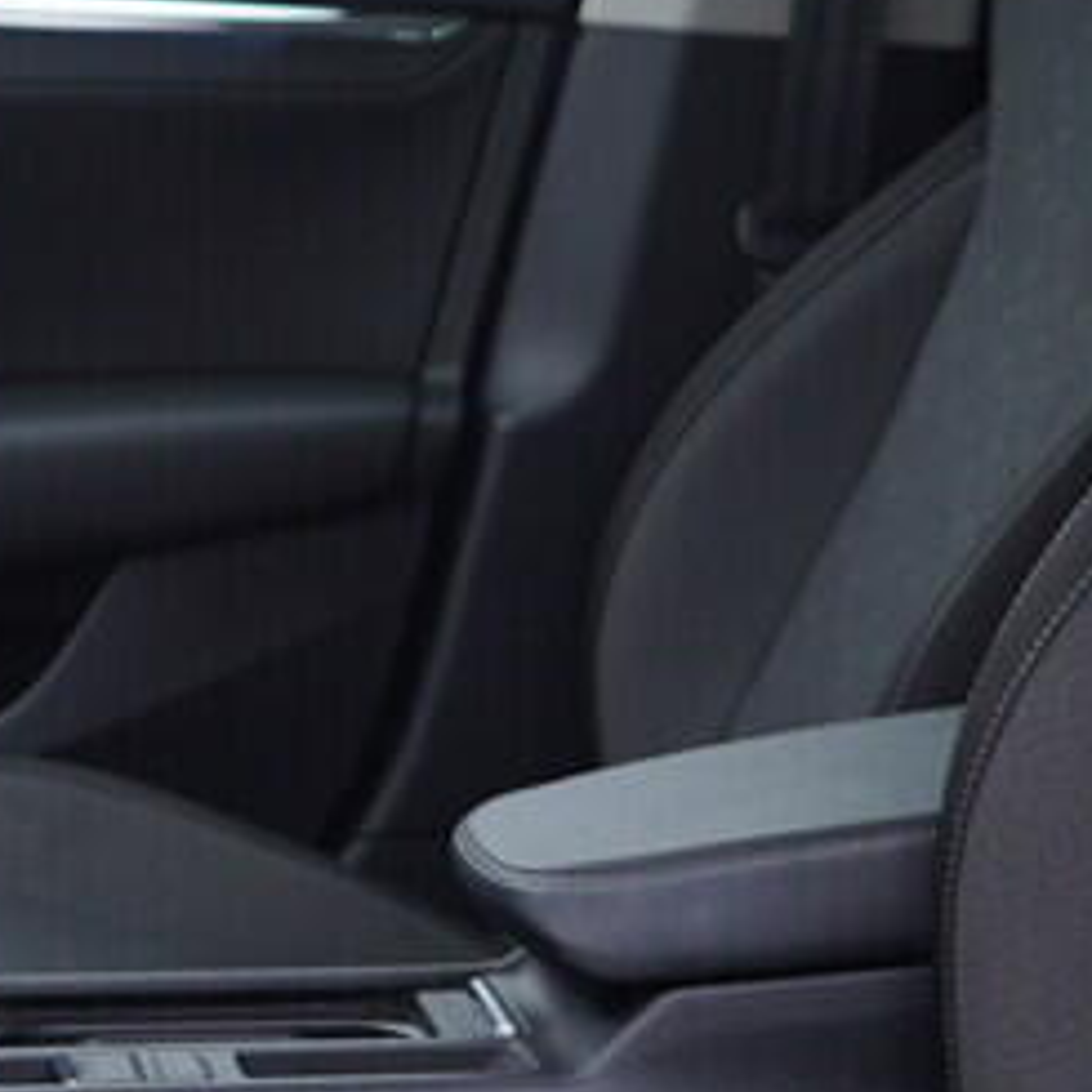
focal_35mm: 128
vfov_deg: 13.6
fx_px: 4568
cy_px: 314
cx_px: -209
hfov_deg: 13.3
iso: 125
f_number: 3.2
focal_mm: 24
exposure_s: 1/50
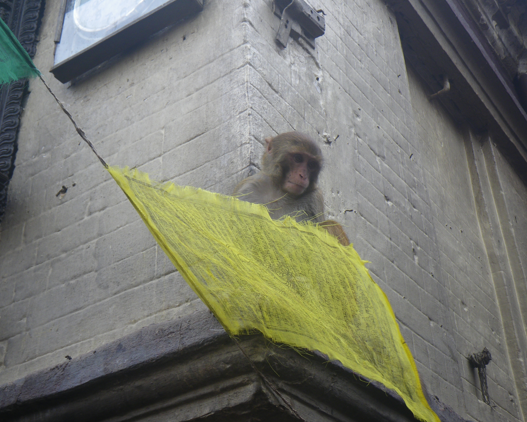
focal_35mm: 50
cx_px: 260
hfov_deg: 37.3
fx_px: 780
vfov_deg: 30.2
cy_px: 221
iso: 50
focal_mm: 7.5
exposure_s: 1/80
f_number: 4.2
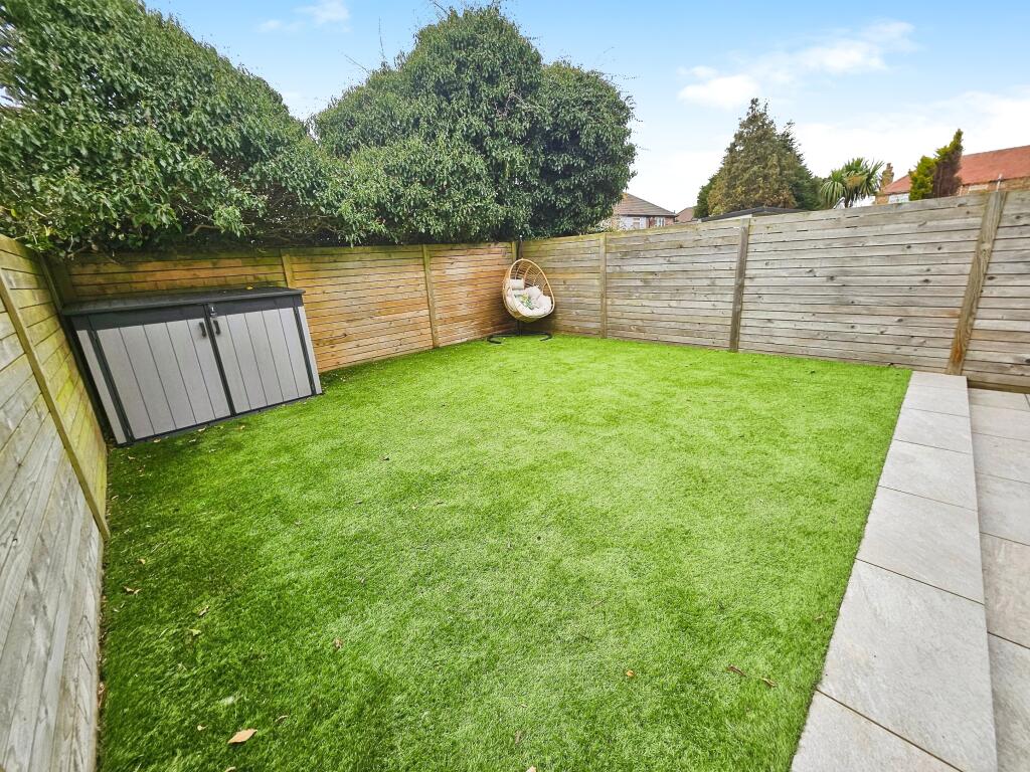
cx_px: 515
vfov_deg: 89.9
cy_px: 386
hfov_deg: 106.2
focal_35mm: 13
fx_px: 387
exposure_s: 1/295
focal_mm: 1.7
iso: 32
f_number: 2.2
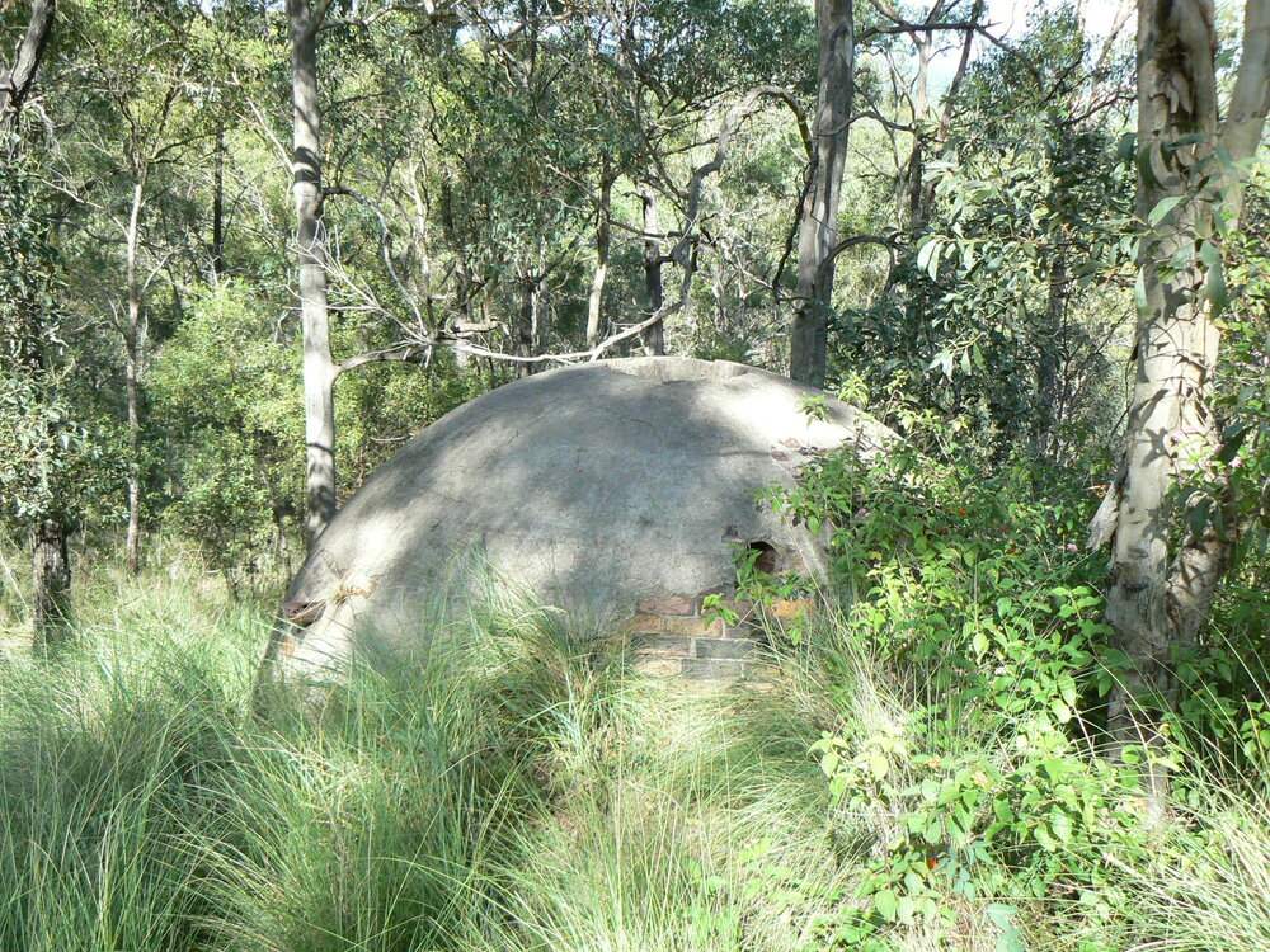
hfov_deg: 51.4
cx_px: 635
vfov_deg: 39.7
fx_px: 1321
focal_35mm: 36
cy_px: 476
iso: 200
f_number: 2.8
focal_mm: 6
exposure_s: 1/640
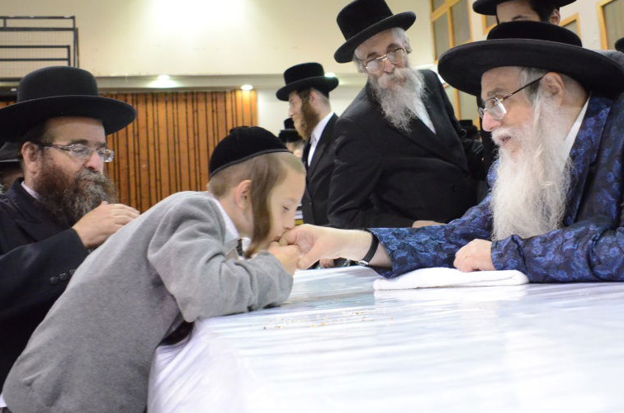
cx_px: 374
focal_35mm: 43
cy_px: 153
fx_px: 738
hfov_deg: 45.6
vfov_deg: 31.1
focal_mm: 21
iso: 5000
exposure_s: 1/160
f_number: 3.8
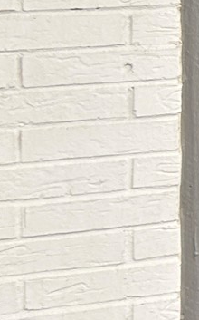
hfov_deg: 6.1
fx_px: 1391
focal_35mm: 160
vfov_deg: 12.5
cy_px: -134
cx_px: 905
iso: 50
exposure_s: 1/391
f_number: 1.5
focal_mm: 5.7
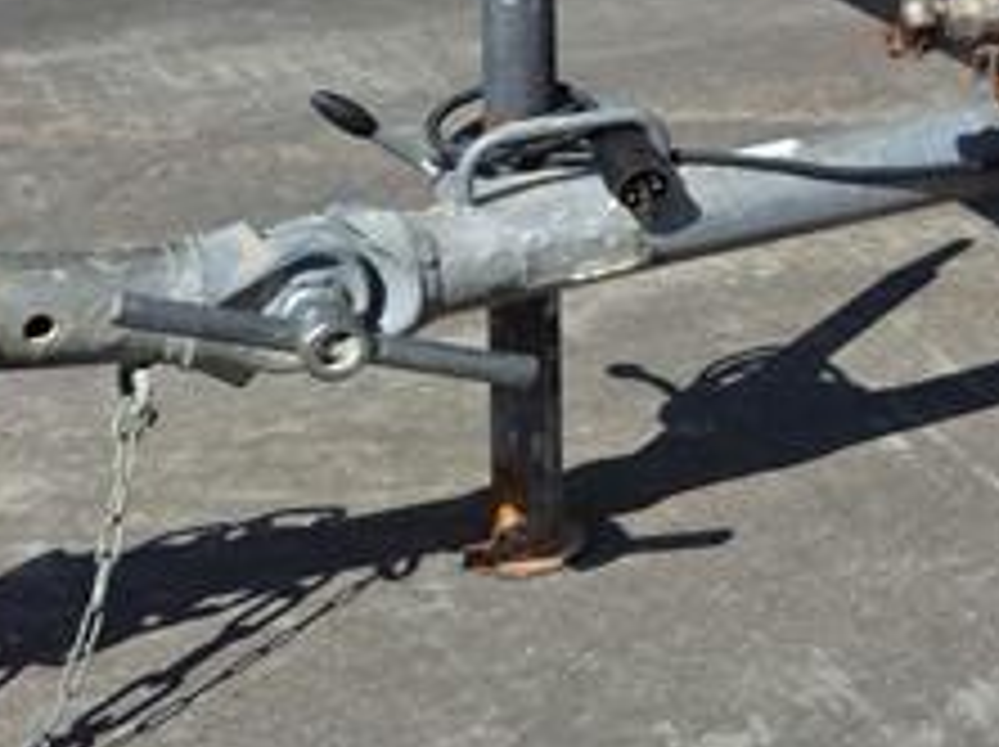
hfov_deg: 19.6
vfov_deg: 16.7
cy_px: -234
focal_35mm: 83
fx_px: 2393
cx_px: 1606
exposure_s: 1/2347
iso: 40
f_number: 1.8
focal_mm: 5.54
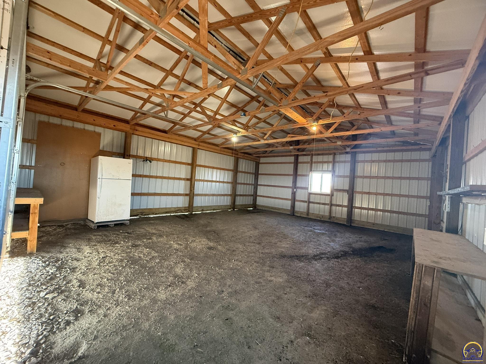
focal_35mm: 14
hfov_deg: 102.1
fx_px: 197
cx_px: 243
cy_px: 182
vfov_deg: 85.7
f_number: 2.2
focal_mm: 2.22
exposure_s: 1/60
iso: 500
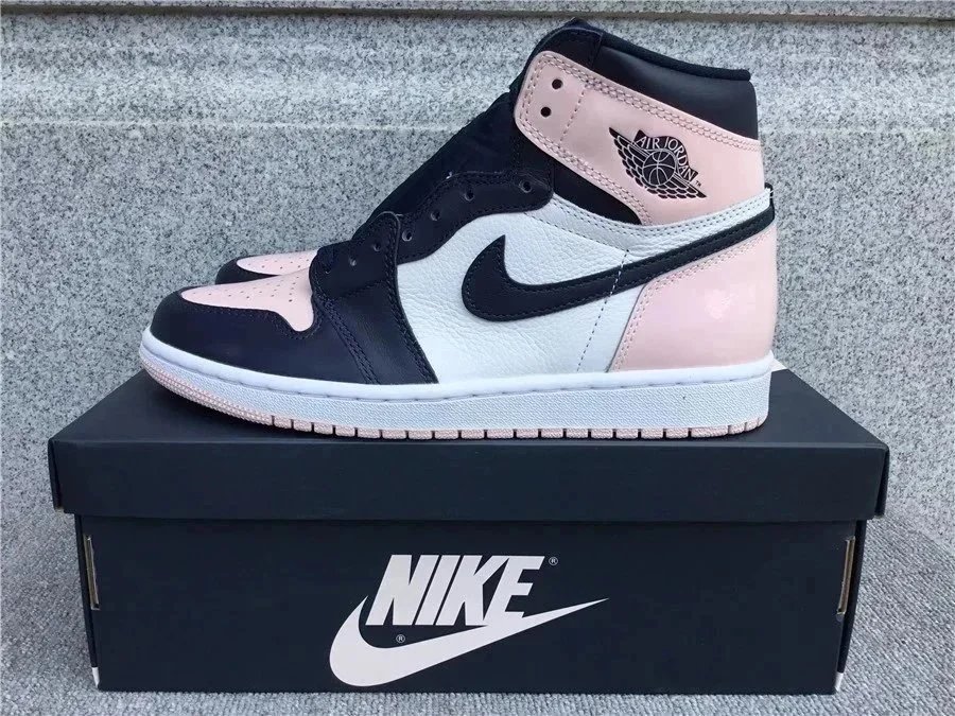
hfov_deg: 58.4
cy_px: 358
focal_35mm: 31
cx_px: 478
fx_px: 855
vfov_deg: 45.4
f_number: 2.4
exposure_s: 1/317
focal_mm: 3.3
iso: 25
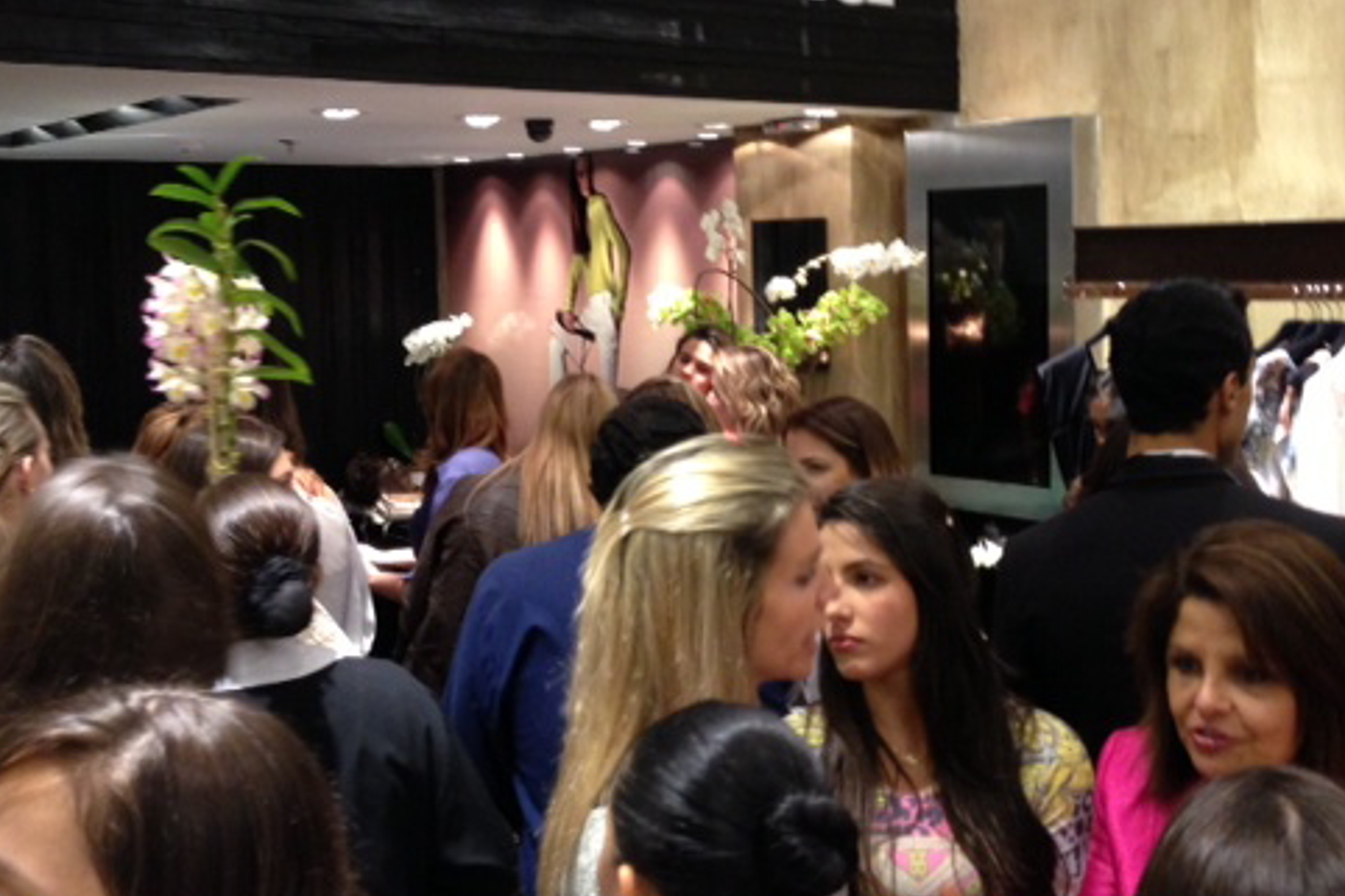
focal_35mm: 41
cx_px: 681
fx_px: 1531
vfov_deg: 32.6
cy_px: 380
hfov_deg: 47.4
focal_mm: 4.13
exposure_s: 1/20
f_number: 2.4
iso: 250
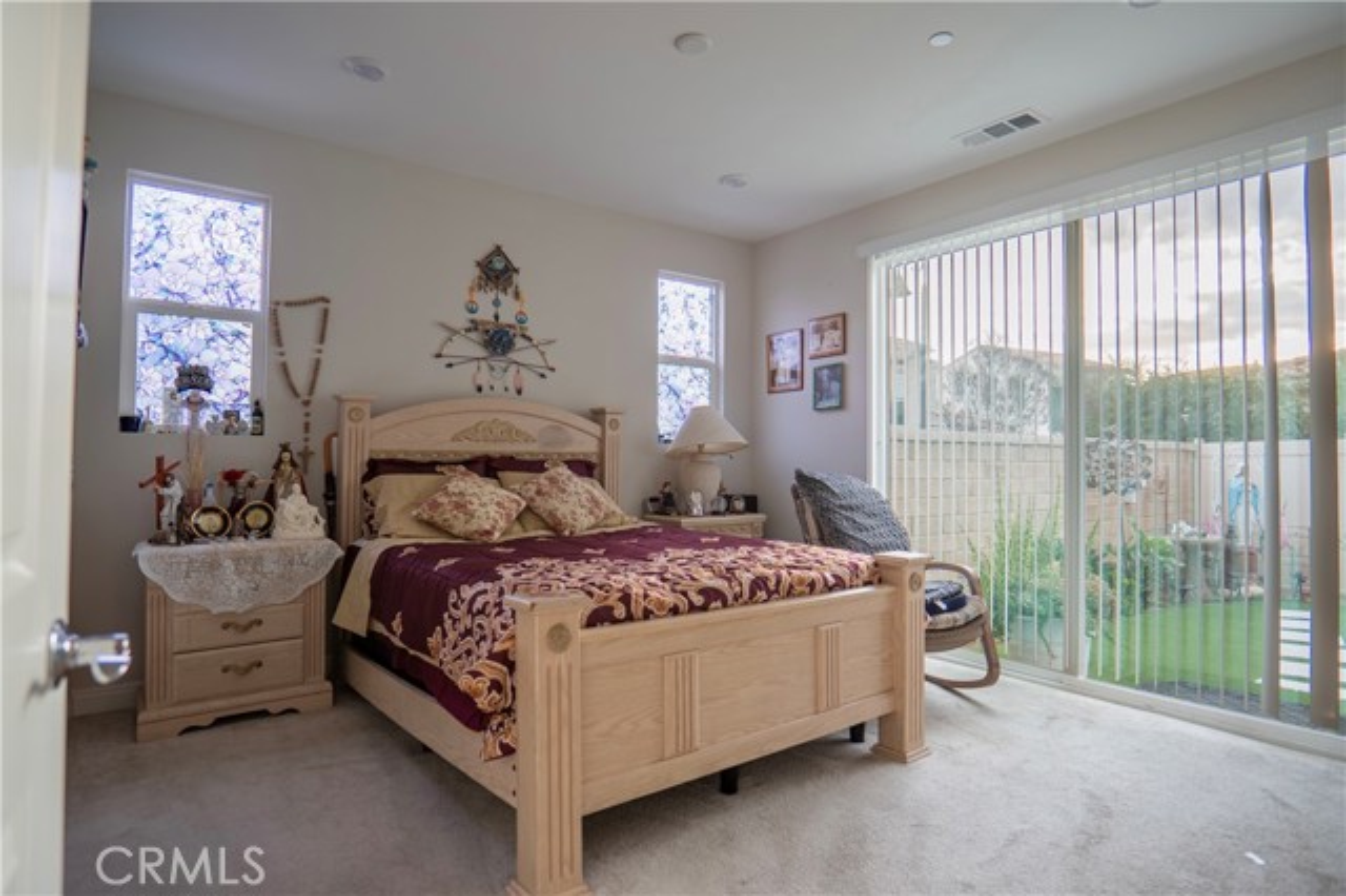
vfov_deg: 67.3
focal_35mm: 18
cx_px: 673
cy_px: 448
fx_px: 673
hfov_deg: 90.0
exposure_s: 1/160
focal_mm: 12
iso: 50
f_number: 2.2
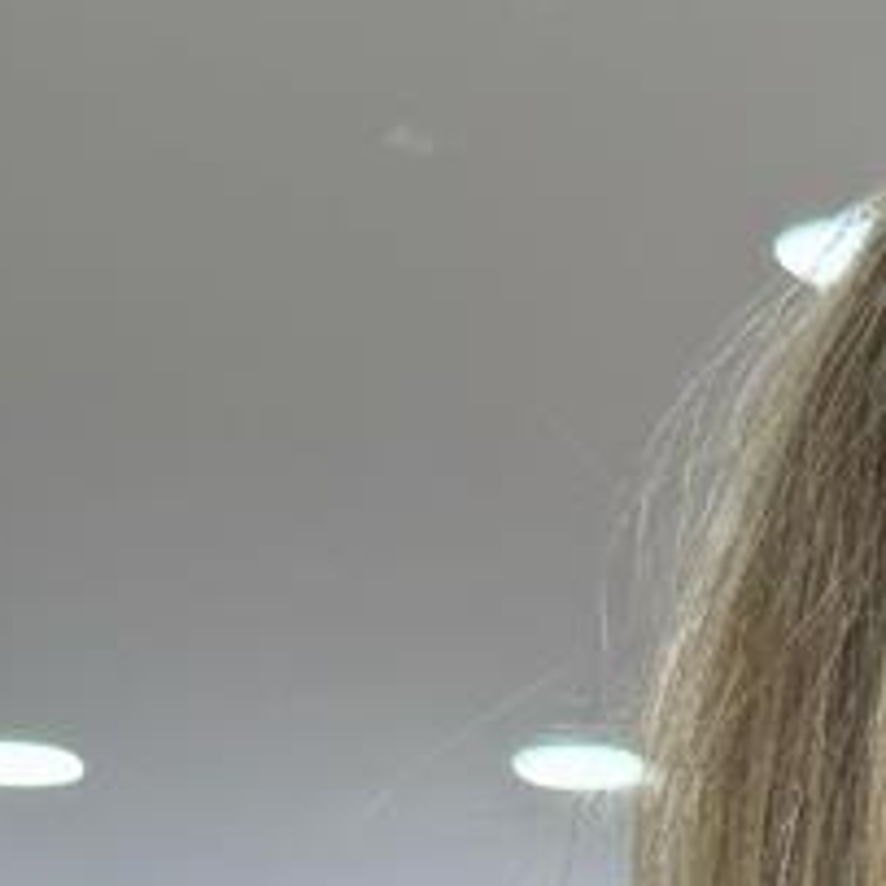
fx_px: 9701
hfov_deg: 5.1
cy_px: 2466
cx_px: 2108
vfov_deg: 5.0
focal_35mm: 335
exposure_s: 1/100
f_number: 1.78
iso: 80
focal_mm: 6.76
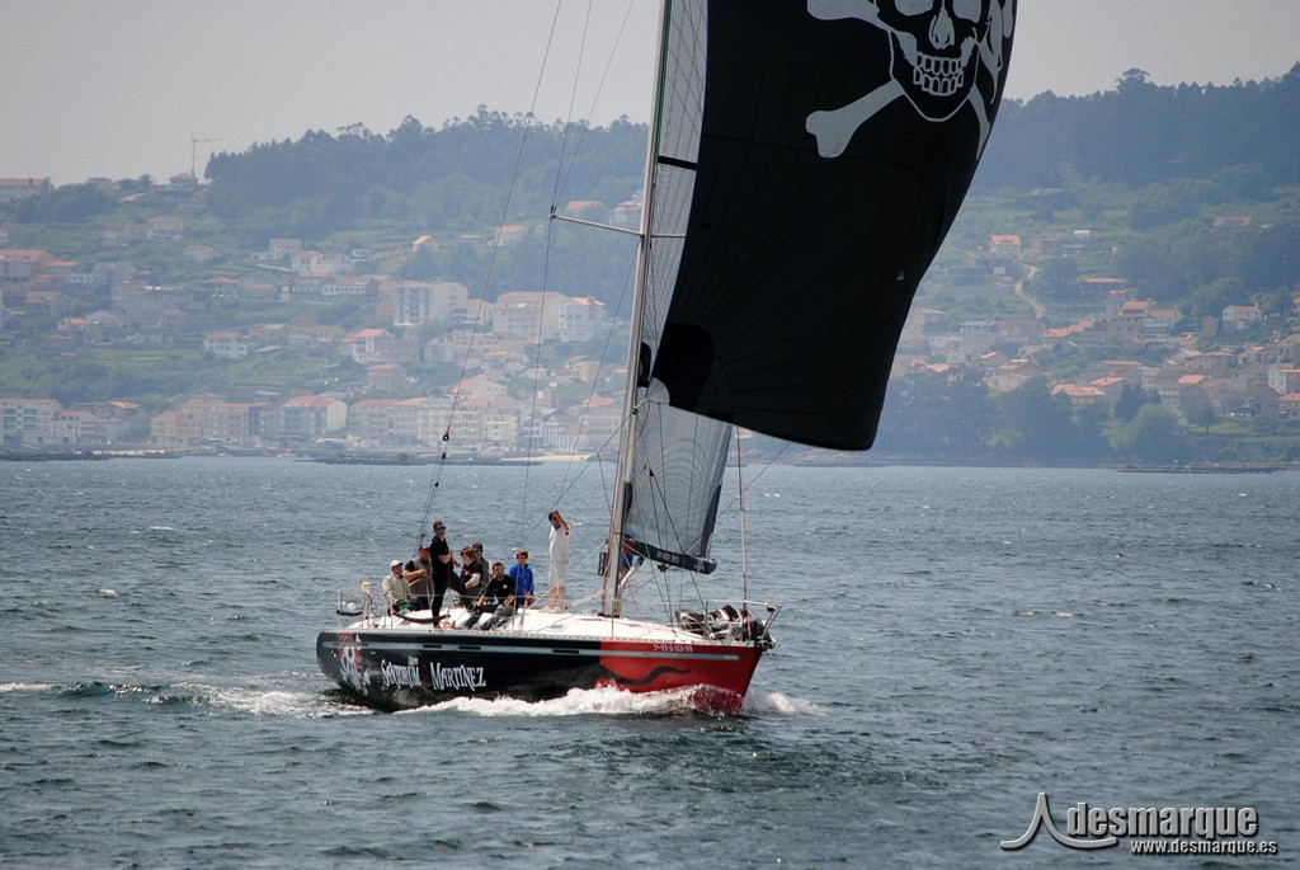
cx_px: 650
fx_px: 10844
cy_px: 435
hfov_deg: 6.9
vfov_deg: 4.6
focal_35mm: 300
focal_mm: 200
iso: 200
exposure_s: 1/1250
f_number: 5.6
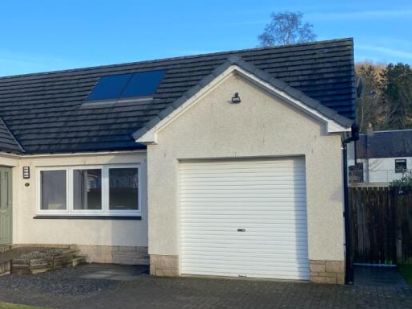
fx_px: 619
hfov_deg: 34.9
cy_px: 183
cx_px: 50
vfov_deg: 28.0
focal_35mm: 52
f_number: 1.8
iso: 32
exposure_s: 1/1464
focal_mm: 4.25
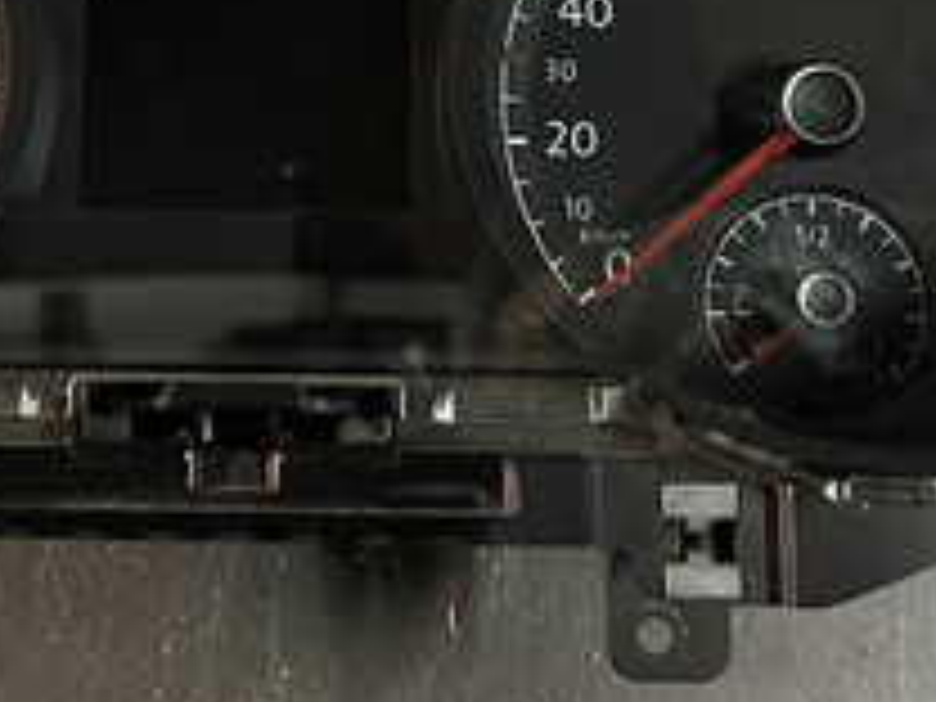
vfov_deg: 18.0
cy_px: 4
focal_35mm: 80
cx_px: 256
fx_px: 2163
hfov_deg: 24.2
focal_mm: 5.1
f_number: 1.6
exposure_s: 1/25
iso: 800
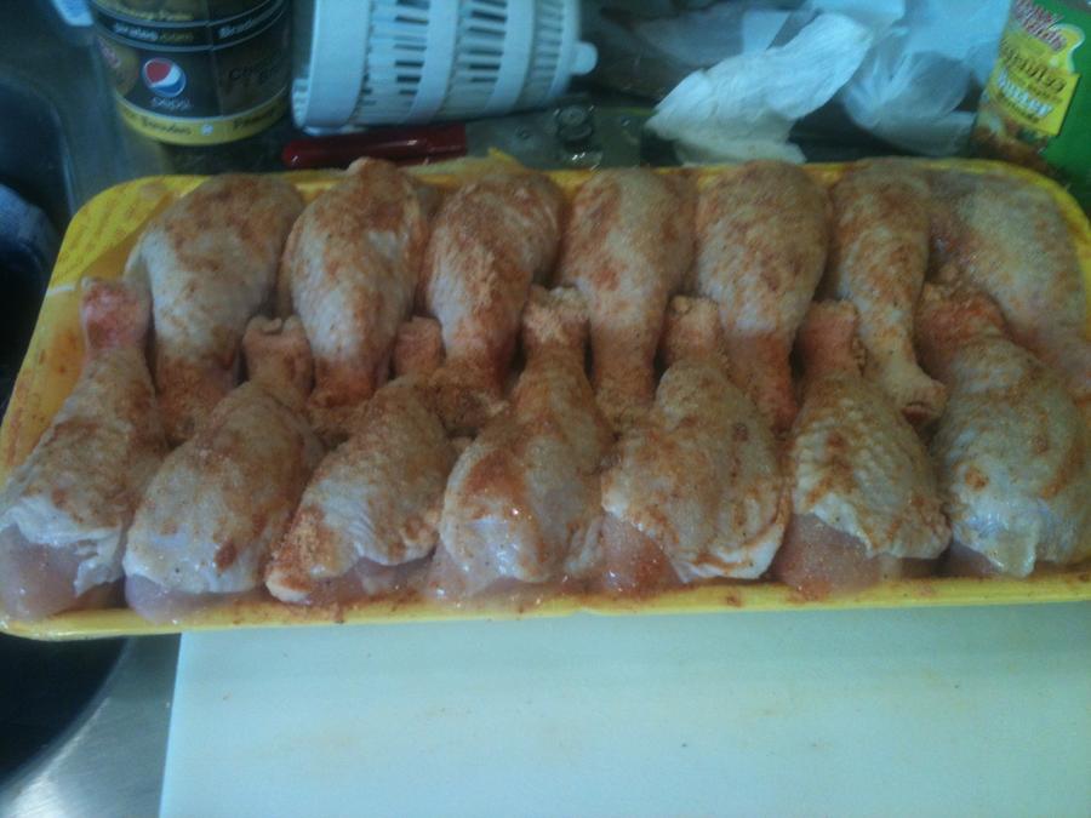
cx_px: 546
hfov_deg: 52.6
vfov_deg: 40.7
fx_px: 1103
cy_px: 409
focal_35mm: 35
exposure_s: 1/15
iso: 80
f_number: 2.8
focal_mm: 3.85
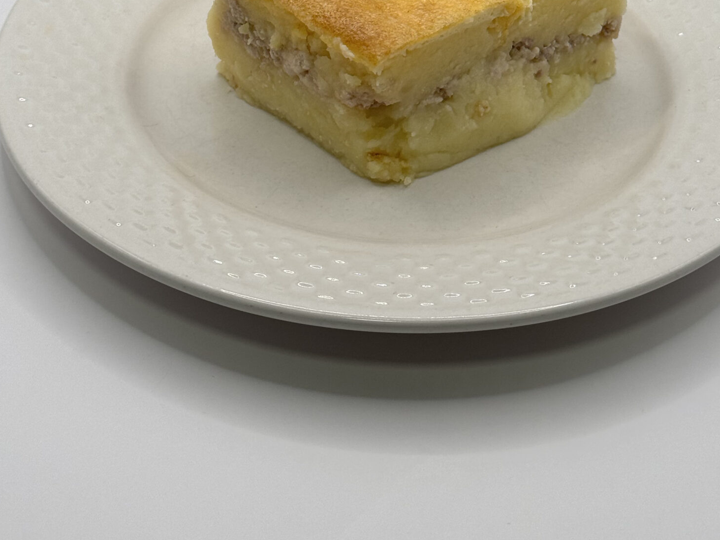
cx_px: 379
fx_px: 1747
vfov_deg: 17.2
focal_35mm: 84
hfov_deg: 23.3
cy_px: 13
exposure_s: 1/488
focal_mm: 6.76
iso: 64
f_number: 1.78
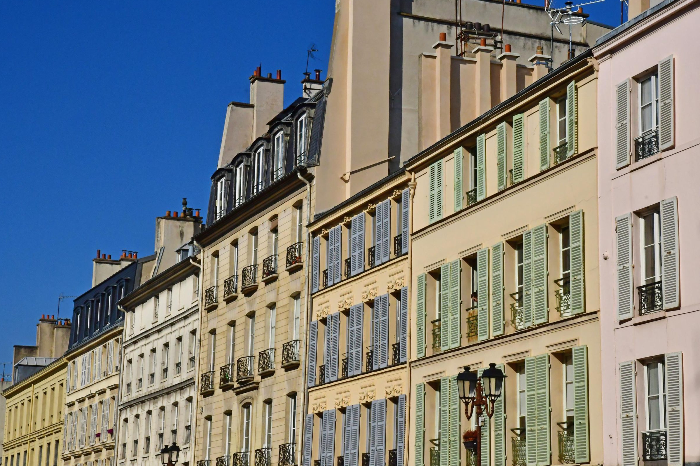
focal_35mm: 77
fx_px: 1497
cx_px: 358
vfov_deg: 17.7
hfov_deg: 26.3
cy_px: 222
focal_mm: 48
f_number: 22
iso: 1250
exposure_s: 1/2000
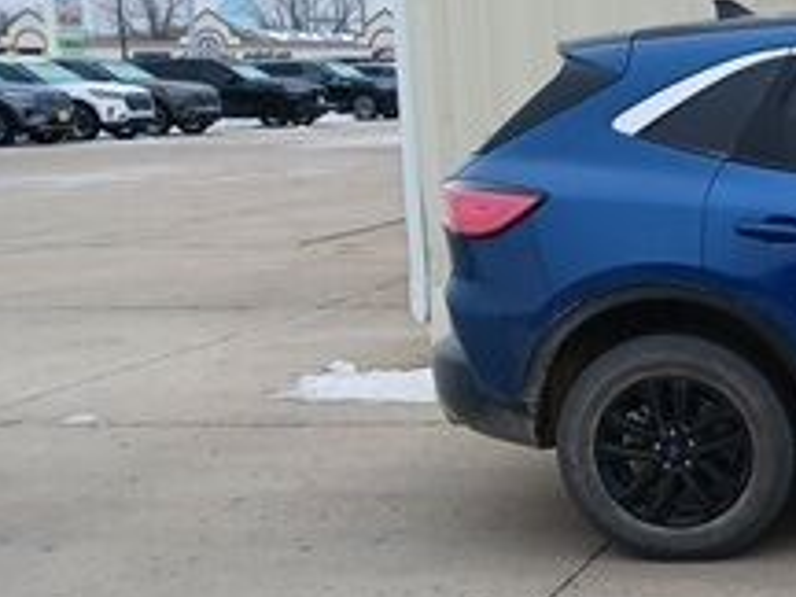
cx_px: 1172
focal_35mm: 80
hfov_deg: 21.0
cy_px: 380
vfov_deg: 18.4
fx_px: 1840
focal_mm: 4
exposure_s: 1/120
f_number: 1.8
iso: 37
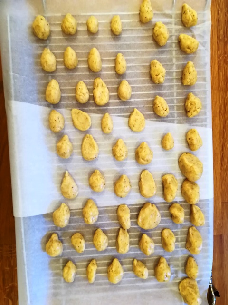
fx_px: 228
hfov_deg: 53.1
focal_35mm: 26
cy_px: 152
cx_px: 114
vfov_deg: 67.3
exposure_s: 1/25
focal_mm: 3.83
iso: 320
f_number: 2.2
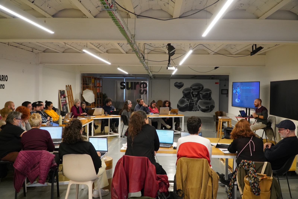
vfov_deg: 38.9
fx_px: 281
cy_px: 100
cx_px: 149
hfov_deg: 55.8
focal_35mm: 34
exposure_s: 1/200
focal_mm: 23
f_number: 4
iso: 2000
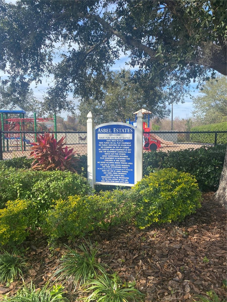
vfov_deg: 67.3
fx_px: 227
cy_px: 151
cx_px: 114
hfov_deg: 53.1
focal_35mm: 26
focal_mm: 4.25
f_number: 1.8
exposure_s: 1/1170
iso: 32
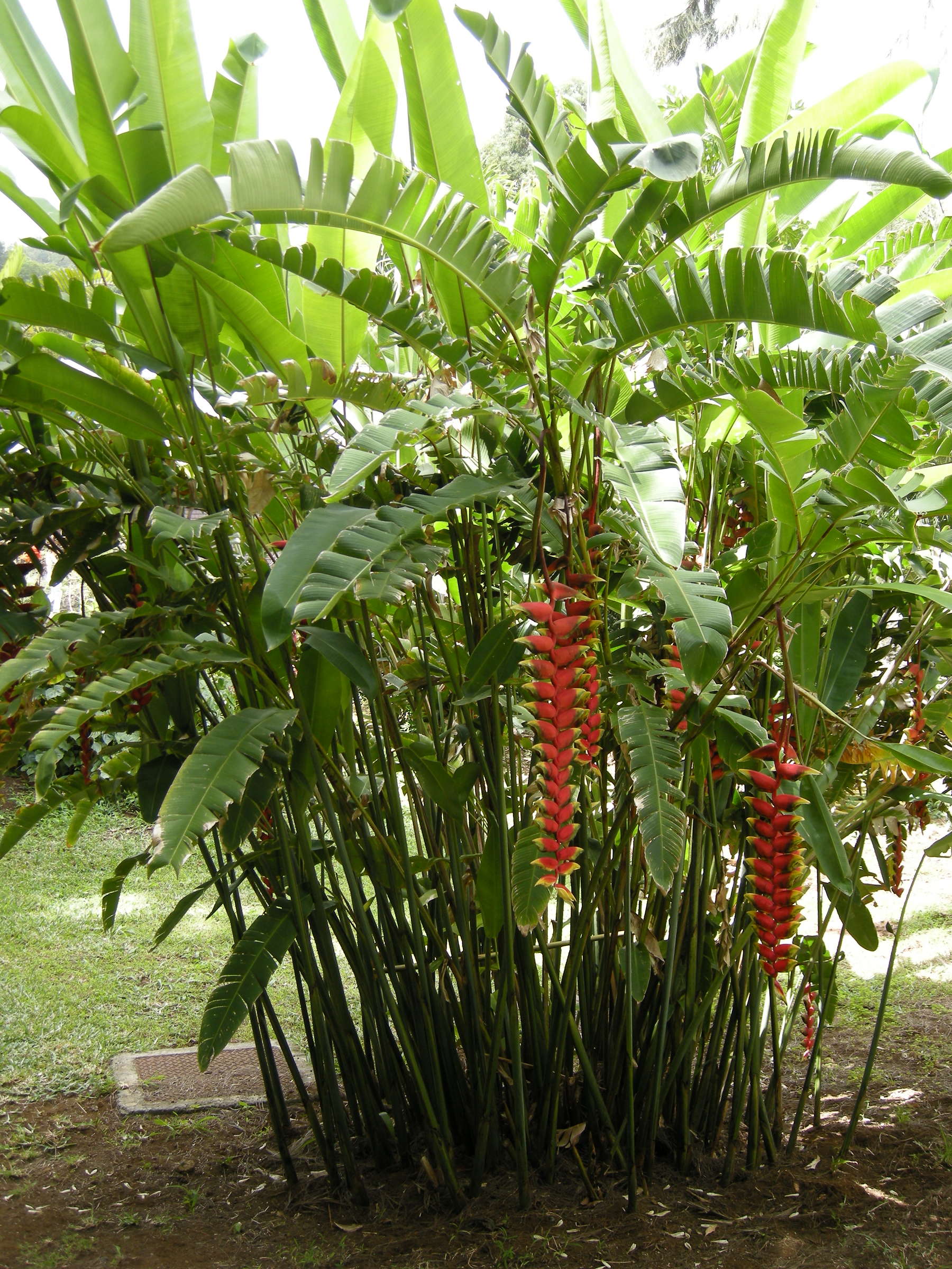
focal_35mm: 35
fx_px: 1283
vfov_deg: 52.6
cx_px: 476
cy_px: 634
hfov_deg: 40.7
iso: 64
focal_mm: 7.5
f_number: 3
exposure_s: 1/81
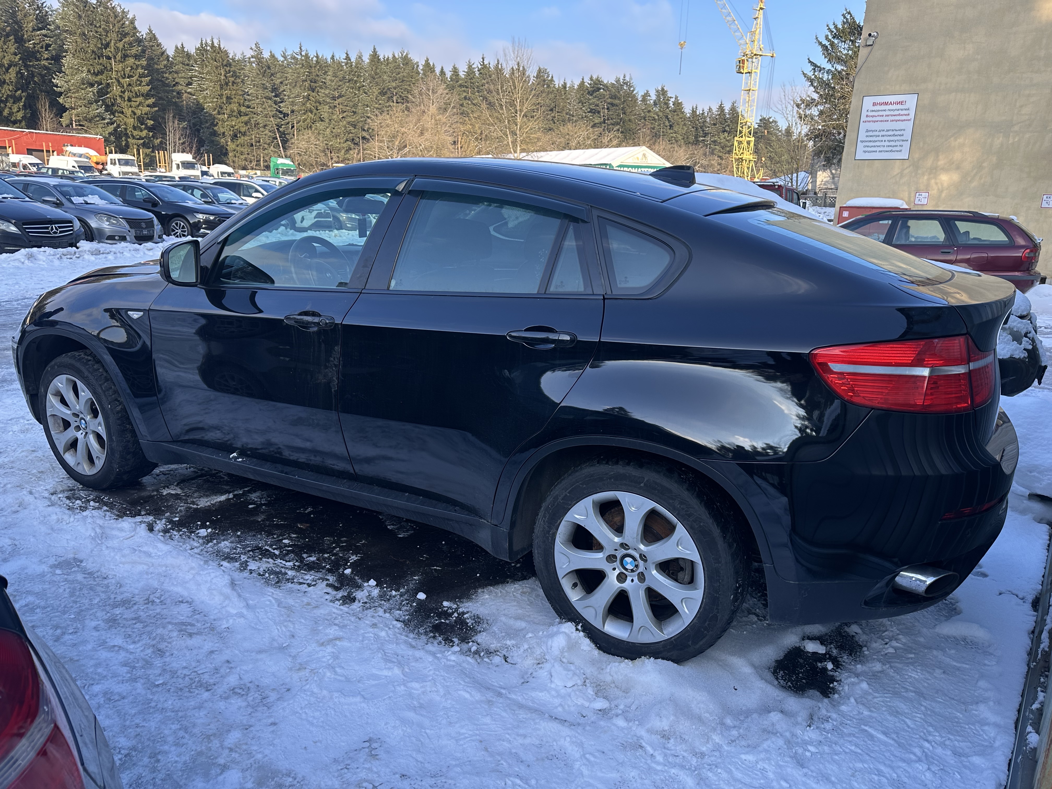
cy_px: 394
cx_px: 526
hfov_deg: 71.6
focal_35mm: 24
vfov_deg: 56.8
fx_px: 729
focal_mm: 6.86
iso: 80
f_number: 1.78
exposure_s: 1/729
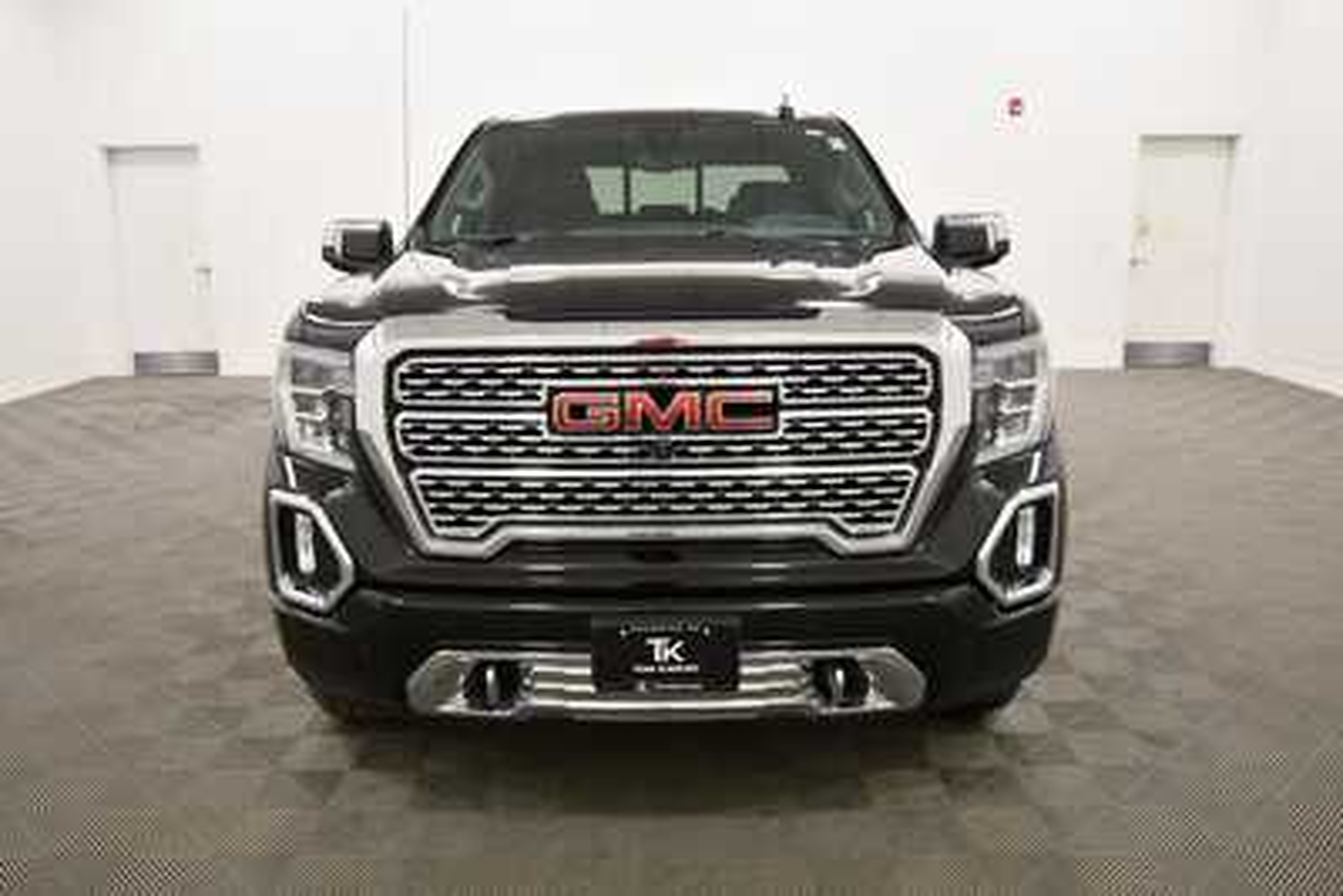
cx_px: 672
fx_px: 1120
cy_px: 448
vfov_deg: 43.6
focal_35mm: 30
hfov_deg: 61.9
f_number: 5.6
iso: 1100
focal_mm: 20
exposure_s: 1/125
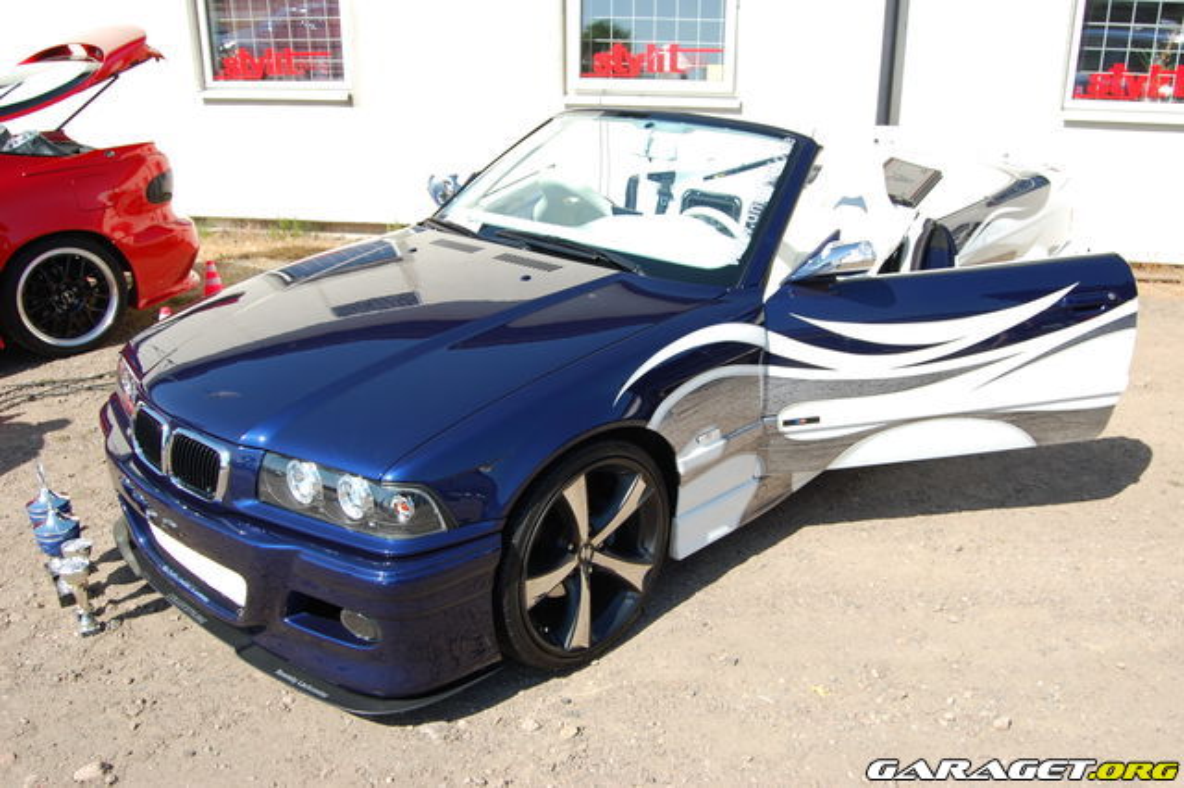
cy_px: 394
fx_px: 986
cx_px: 592
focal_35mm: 30
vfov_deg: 43.6
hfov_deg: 62.0
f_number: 8
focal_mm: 20
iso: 200
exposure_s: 1/250
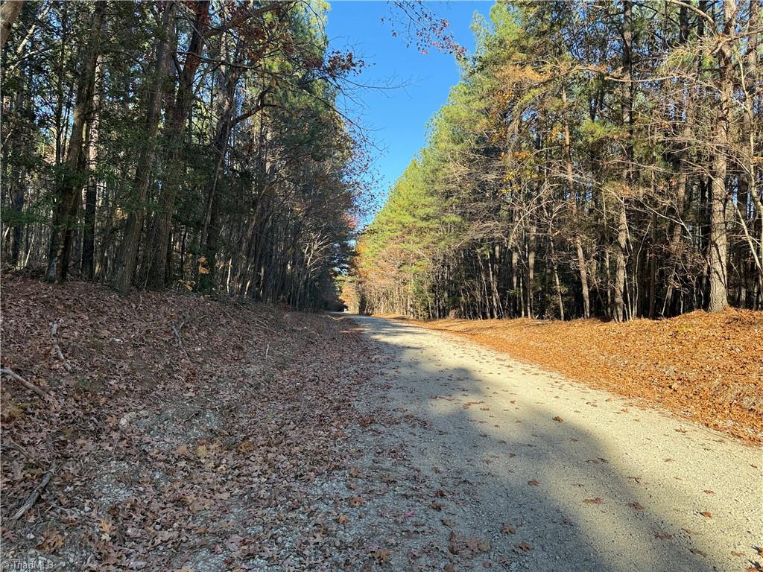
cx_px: 382
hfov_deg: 71.6
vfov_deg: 56.8
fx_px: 529
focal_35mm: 24
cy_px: 286
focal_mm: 6.76
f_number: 1.78
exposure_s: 1/504
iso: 80
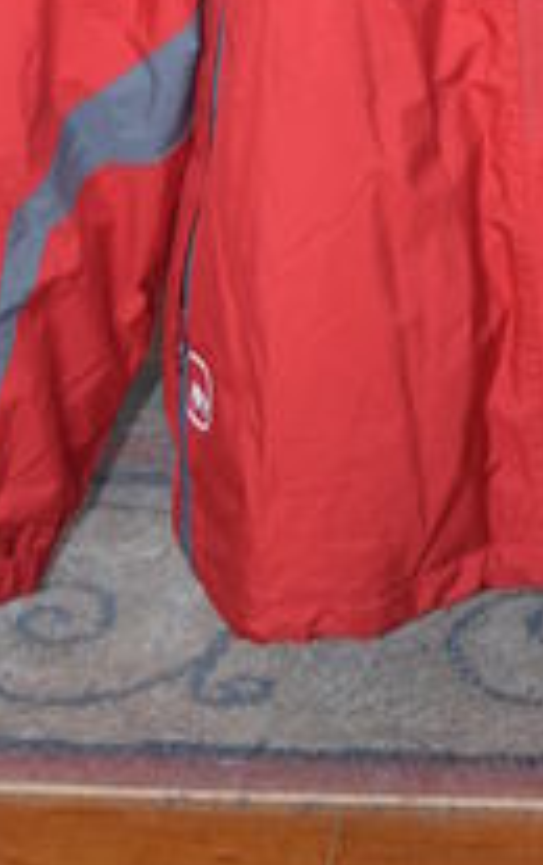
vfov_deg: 17.2
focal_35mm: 115
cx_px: 652
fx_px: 2714
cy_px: -209
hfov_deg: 11.2
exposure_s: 1/60
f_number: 4.2
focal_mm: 26
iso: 1000
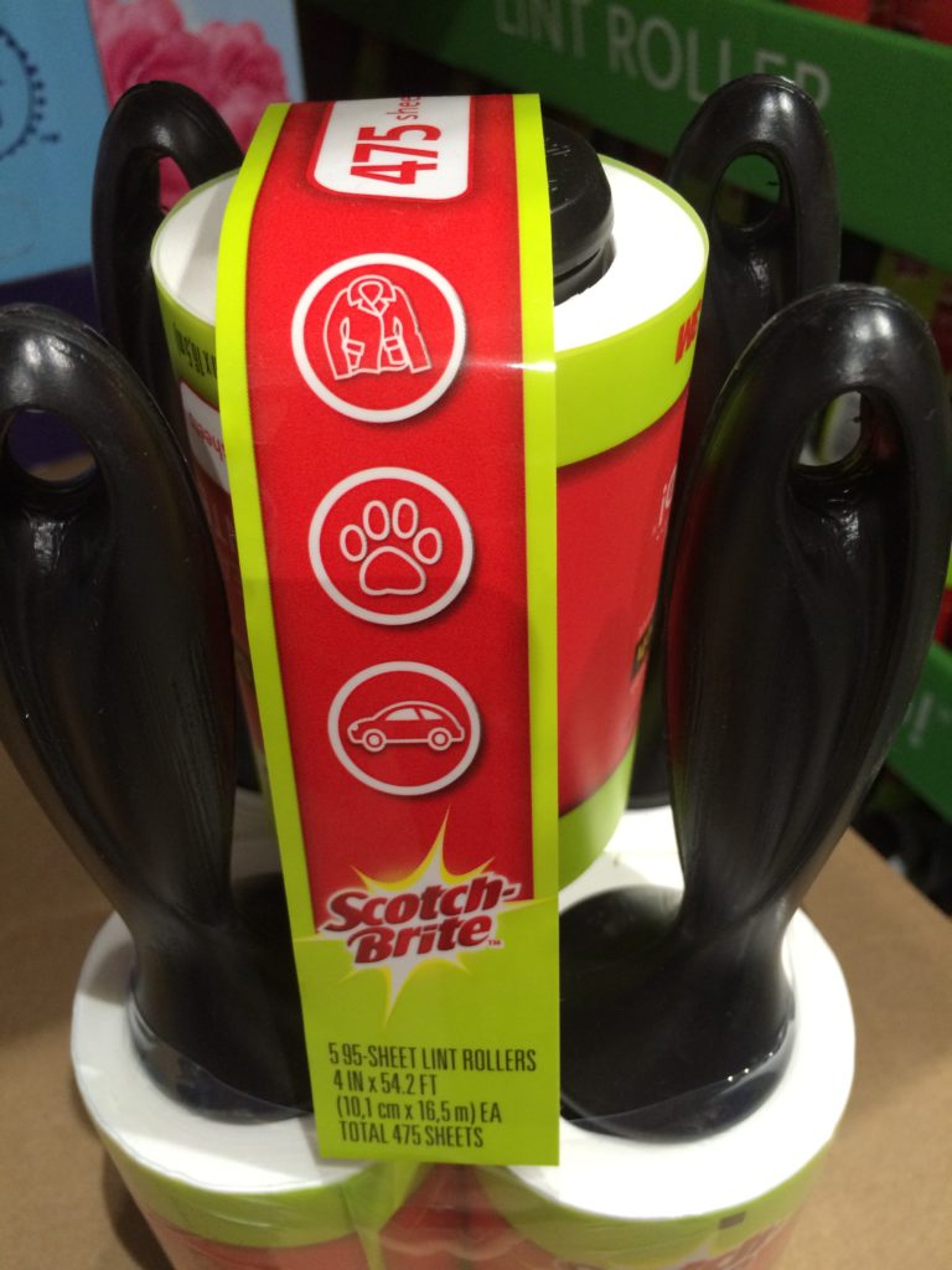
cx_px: 476
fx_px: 1063
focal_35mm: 29
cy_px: 635
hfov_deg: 48.2
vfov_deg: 61.7
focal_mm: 4.15
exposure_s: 1/30
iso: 160
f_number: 2.2
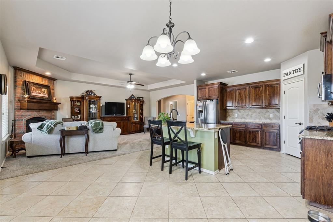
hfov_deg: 97.1
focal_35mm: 16
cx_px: 166
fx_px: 147
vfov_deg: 74.1
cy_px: 111
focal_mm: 10.6
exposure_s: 1/15
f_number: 8
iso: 200
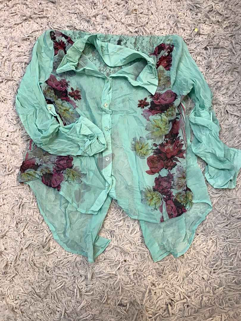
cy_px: 160
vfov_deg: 67.3
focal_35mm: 26
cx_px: 120
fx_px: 241
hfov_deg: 53.1
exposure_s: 1/100
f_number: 1.8
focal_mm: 4.25
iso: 40
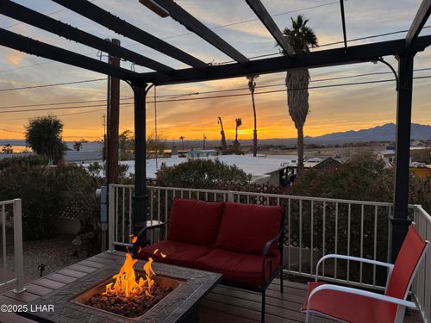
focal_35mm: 24
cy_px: 162
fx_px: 299
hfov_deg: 71.6
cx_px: 216
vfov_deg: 56.8
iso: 80
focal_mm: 6.76
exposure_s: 1/499
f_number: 1.78
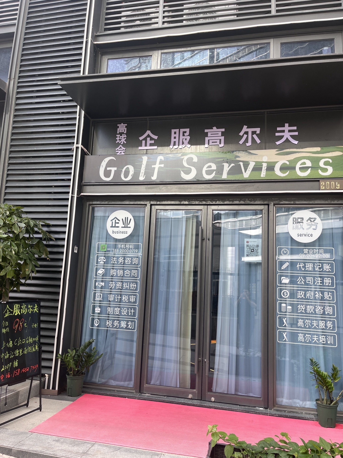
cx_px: 172
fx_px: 344
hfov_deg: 53.1
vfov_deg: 67.3
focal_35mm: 26
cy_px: 229
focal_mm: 5.1
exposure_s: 1/182
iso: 40
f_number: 1.6
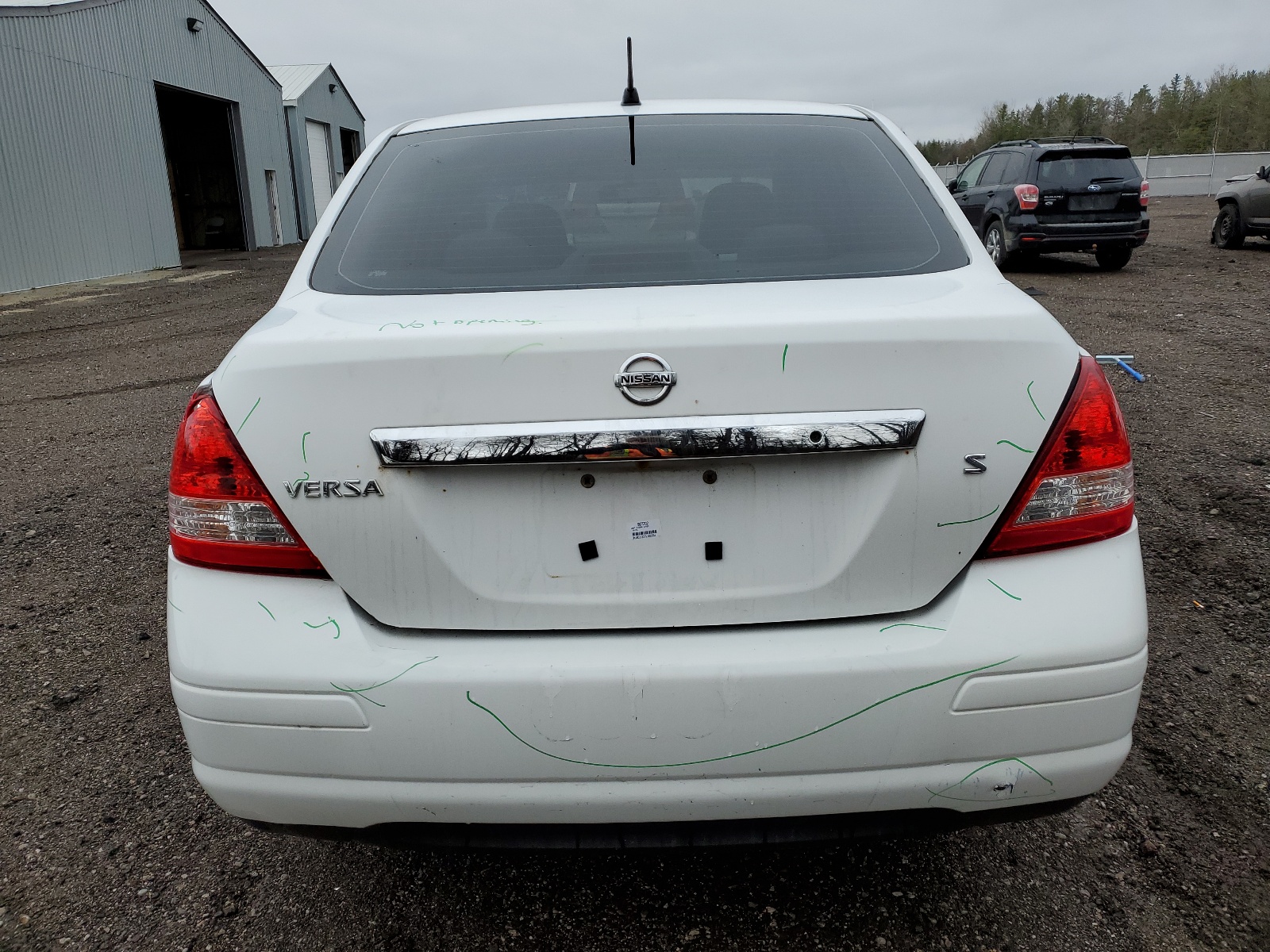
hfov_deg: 67.3
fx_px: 954
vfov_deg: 53.1
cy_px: 476
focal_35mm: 26
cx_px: 635
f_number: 1.5
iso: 50
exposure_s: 1/417
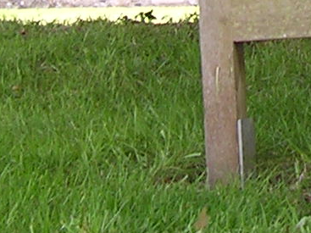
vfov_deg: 6.5
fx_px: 1904
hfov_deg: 9.2
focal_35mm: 212
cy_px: -401
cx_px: 395
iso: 100
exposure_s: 1/48.6
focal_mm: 5.8
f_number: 2.8
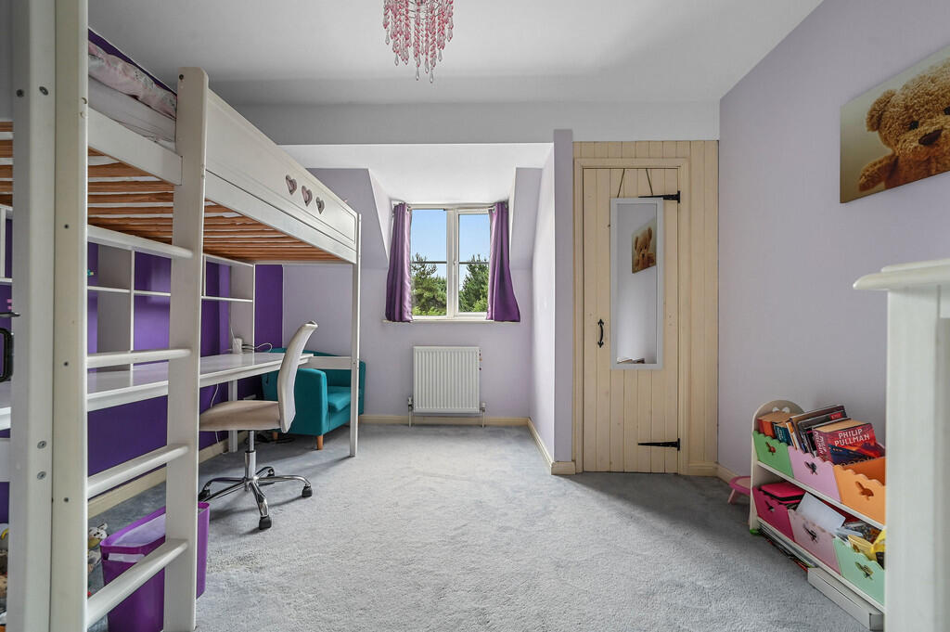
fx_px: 369
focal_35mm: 14
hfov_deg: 104.3
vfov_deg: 81.1
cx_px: 475
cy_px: 316
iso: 400
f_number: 8
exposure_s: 1/1.25
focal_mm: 14
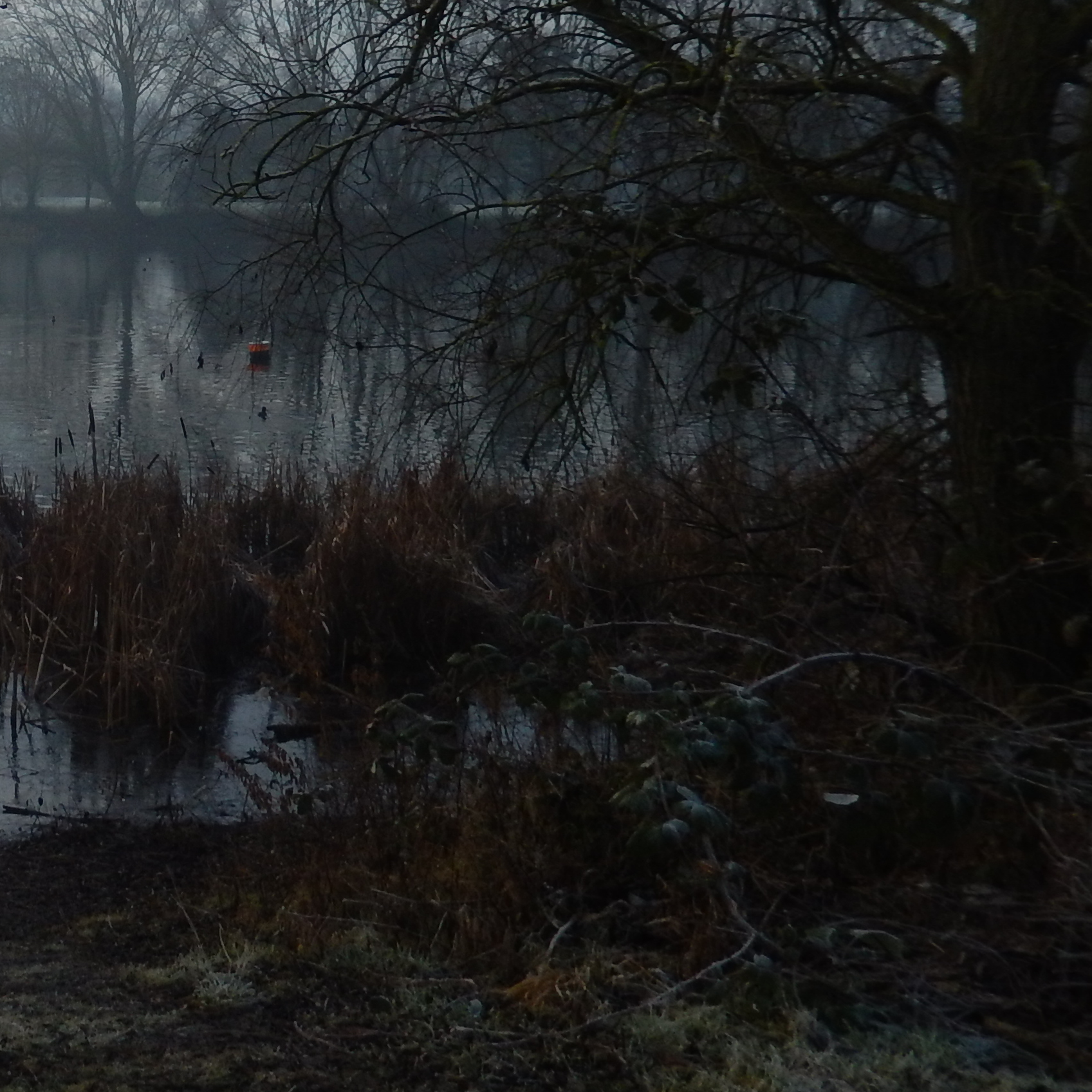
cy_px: 263
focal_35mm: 60
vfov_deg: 28.2
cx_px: -294
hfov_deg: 25.1
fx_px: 2141
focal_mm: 4.5
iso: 125
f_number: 3.4
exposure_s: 1/1000
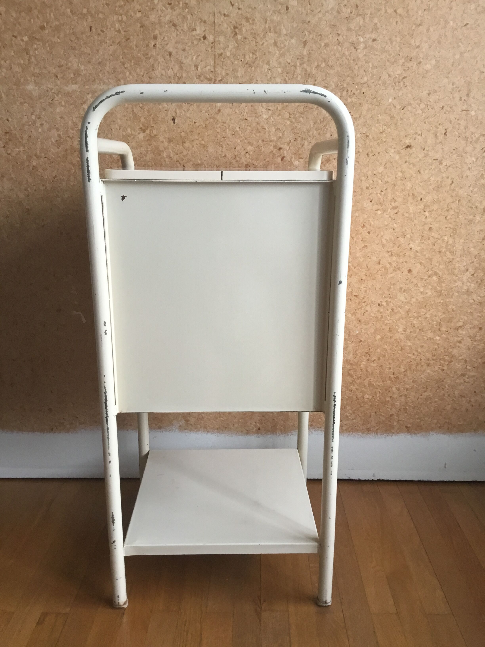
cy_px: 324
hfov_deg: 45.4
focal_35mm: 31
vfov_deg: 58.4
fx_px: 579
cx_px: 242
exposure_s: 1/33
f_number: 2.4
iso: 100
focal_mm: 3.3
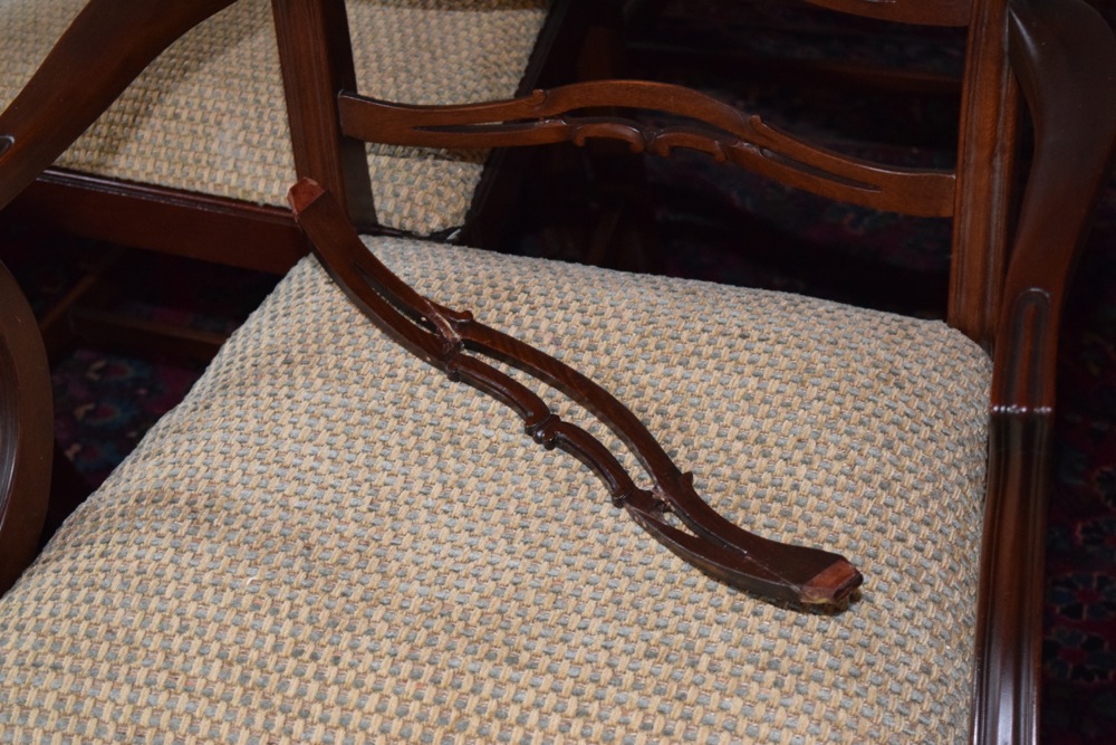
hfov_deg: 28.1
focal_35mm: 72
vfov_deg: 18.9
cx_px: 558
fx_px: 2232
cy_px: 372
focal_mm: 48
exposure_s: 1/60
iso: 3200
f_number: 5.3
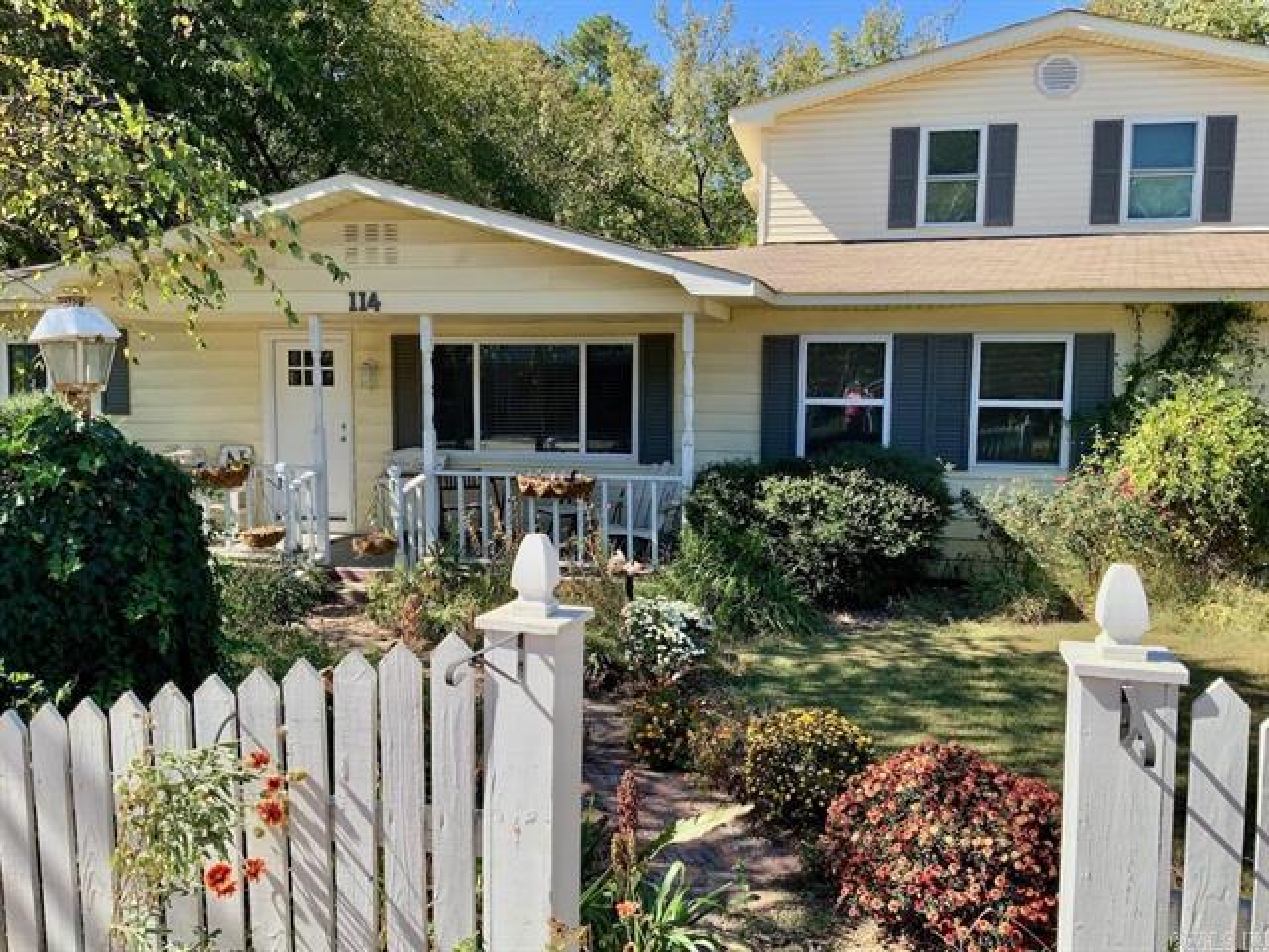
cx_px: 634
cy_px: 476
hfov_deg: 61.7
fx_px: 1063
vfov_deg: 48.2
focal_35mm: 29
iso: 16
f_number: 1.8
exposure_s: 1/674
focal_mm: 3
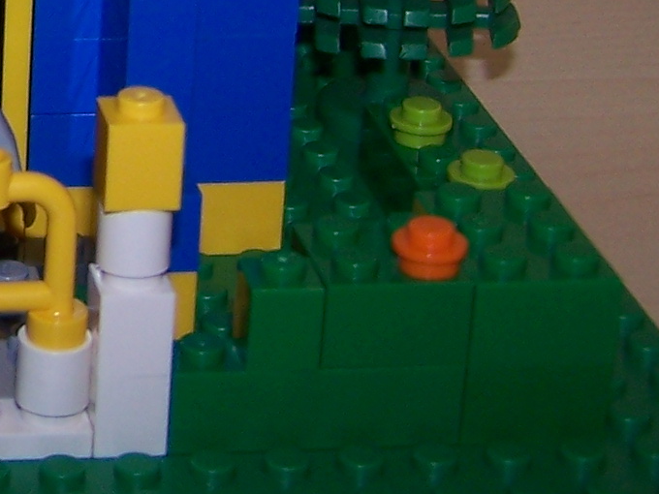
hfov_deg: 12.8
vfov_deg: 10.0
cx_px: -411
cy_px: -259
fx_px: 2741
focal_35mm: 144
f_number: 2.8
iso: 80
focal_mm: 6.3
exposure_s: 1/60
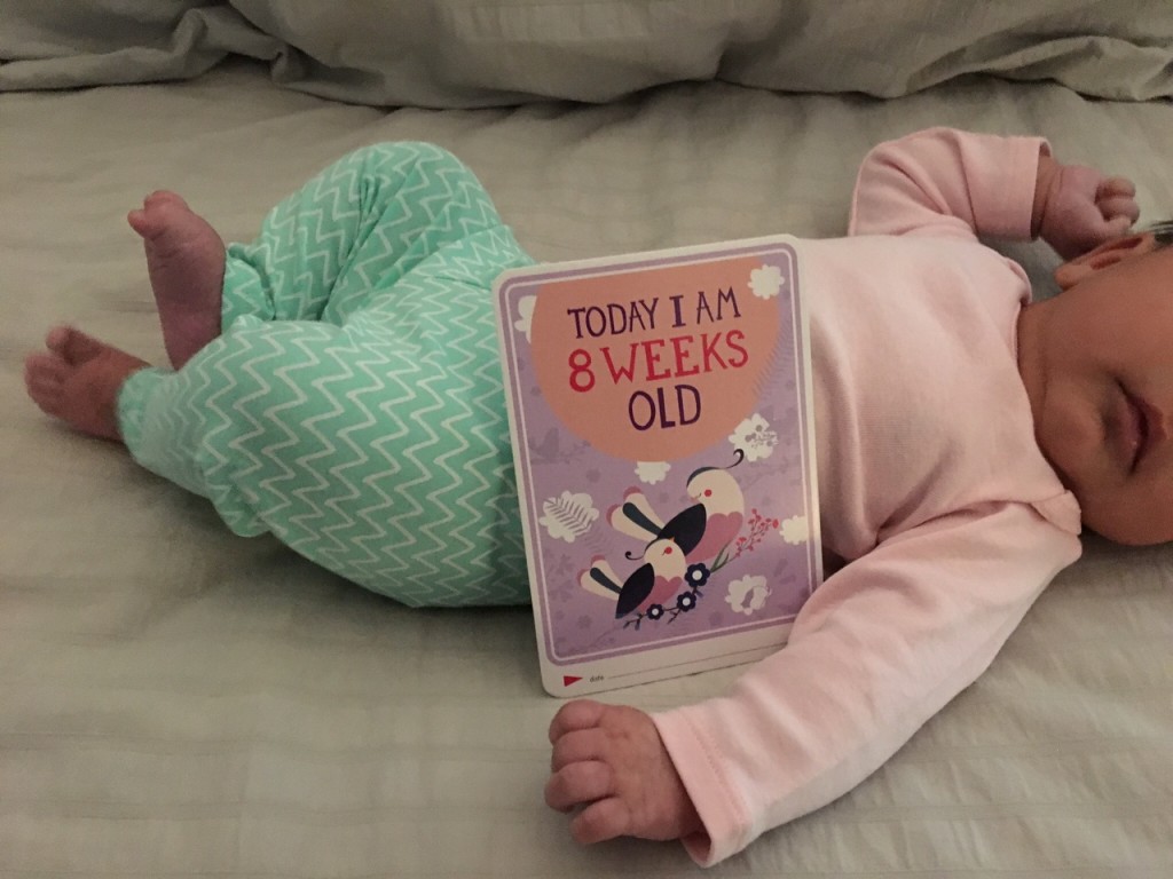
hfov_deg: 61.7
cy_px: 440
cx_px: 586
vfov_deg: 48.2
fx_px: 983
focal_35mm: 29
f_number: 2.2
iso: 500
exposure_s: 1/15
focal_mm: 4.15
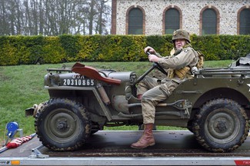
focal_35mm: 44
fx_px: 305
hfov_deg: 44.3
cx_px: 149
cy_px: 106
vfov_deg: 30.3
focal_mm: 34
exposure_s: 1/200
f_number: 3.5
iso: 800
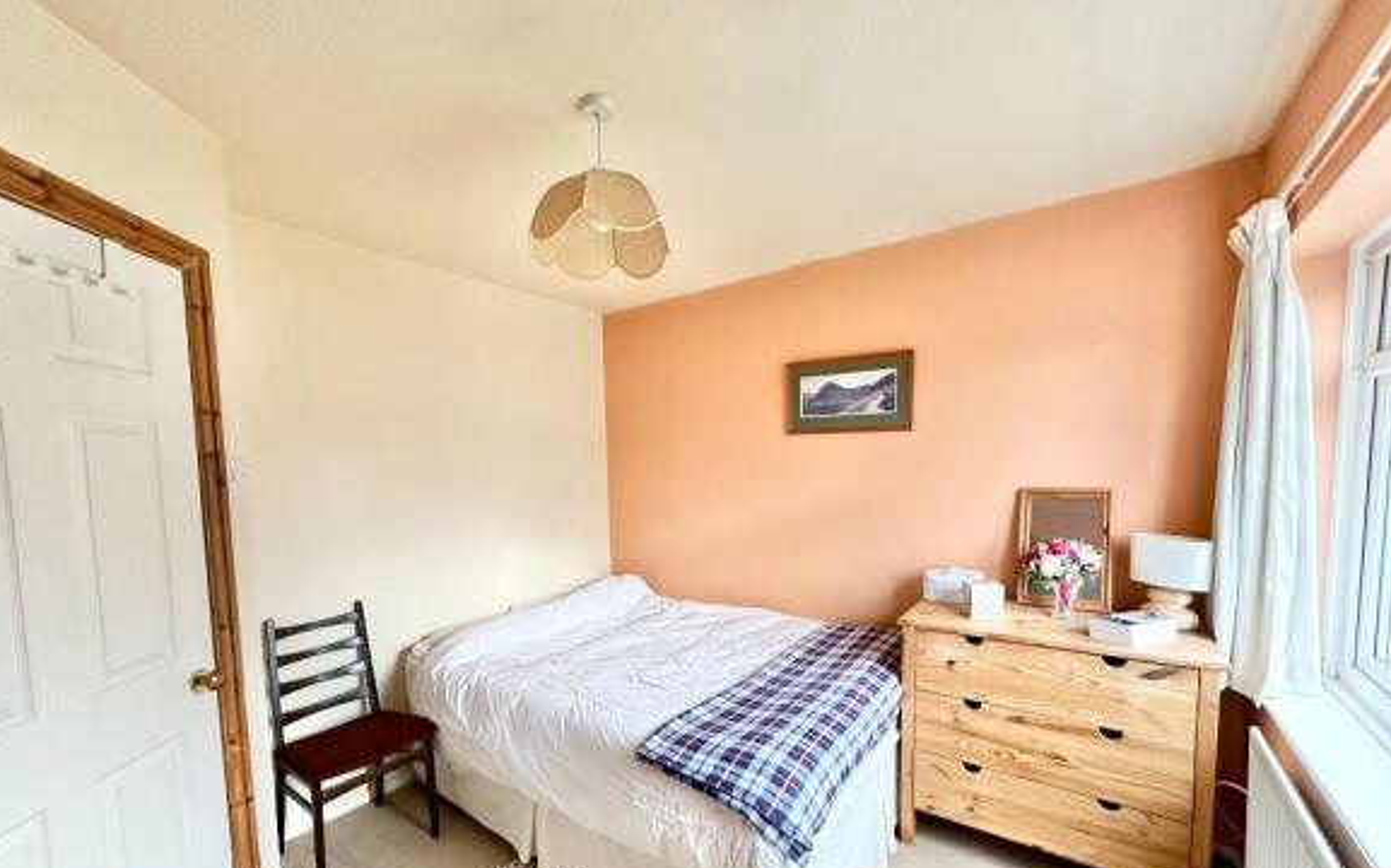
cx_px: 693
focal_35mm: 15
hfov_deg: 101.5
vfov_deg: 74.2
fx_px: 568
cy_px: 505
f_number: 2.2
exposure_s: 1/87
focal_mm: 2.22
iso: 320
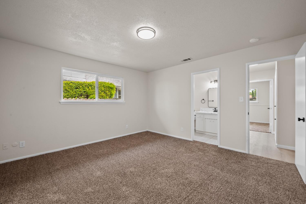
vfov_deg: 81.1
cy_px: 102
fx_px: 119
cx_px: 153
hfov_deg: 104.3
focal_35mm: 14
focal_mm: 14
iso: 250
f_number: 9
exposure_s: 1/3
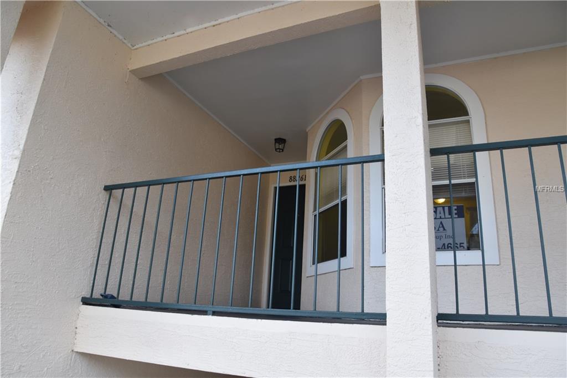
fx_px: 378
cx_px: 284
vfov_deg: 53.1
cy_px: 189
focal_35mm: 24
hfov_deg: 73.8
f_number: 5.6
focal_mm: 16
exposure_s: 1/125
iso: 400
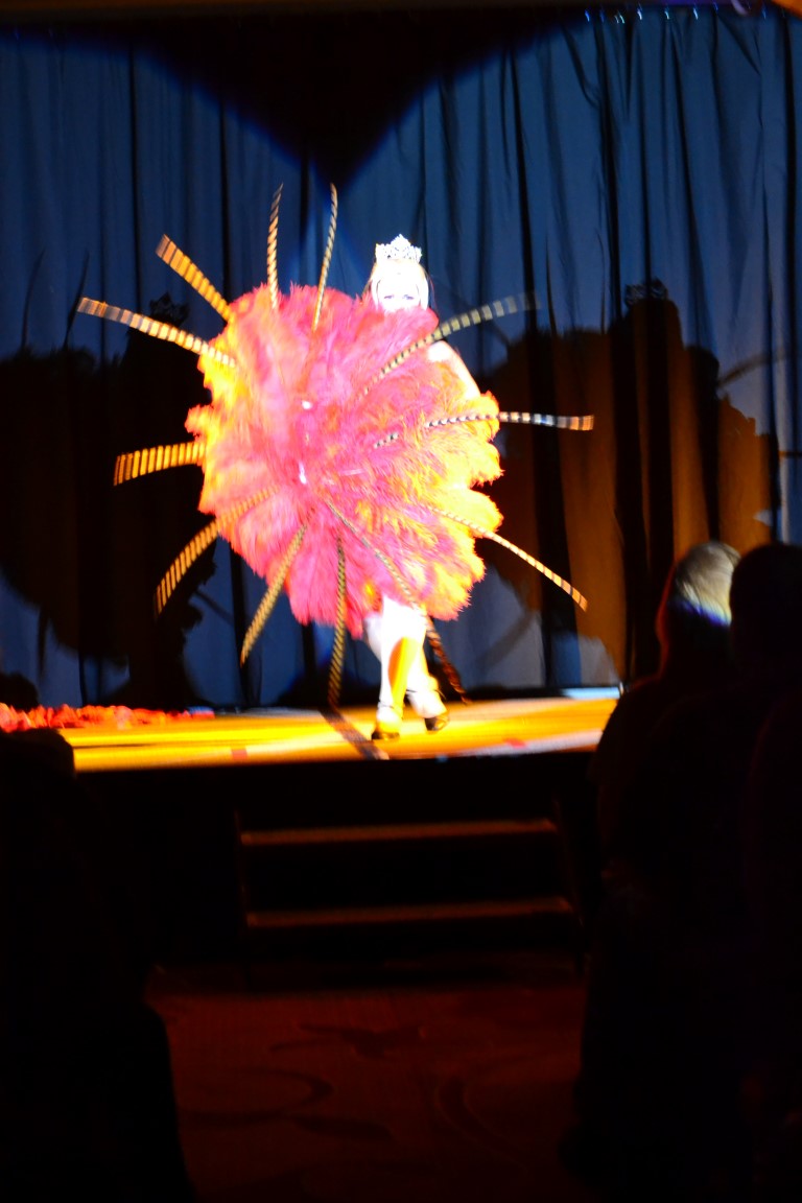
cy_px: 602
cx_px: 401
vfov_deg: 24.6
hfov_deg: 16.6
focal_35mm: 82
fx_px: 2757
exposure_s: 1/15
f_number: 4
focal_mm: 55
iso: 3200
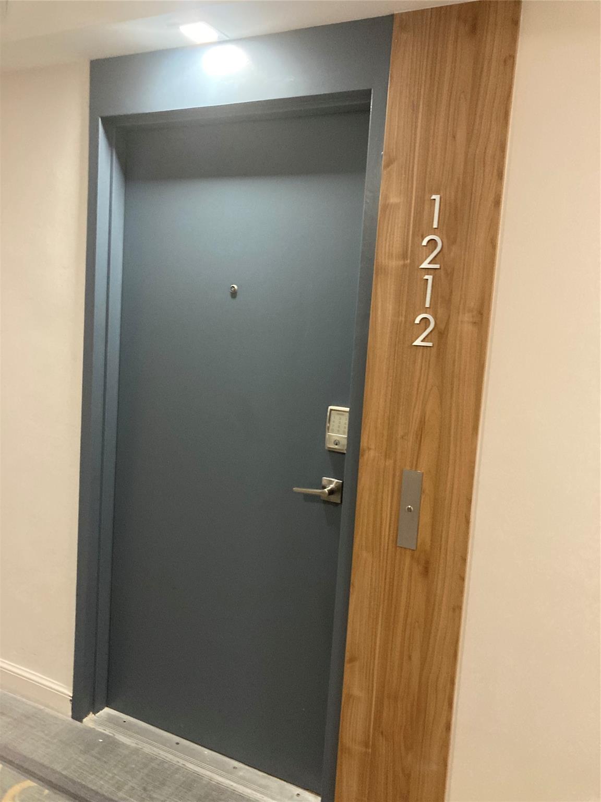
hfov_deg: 49.7
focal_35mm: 28
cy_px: 401
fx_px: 648
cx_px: 300
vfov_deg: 63.4
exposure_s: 1/60
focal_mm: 3.99
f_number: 1.8
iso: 320
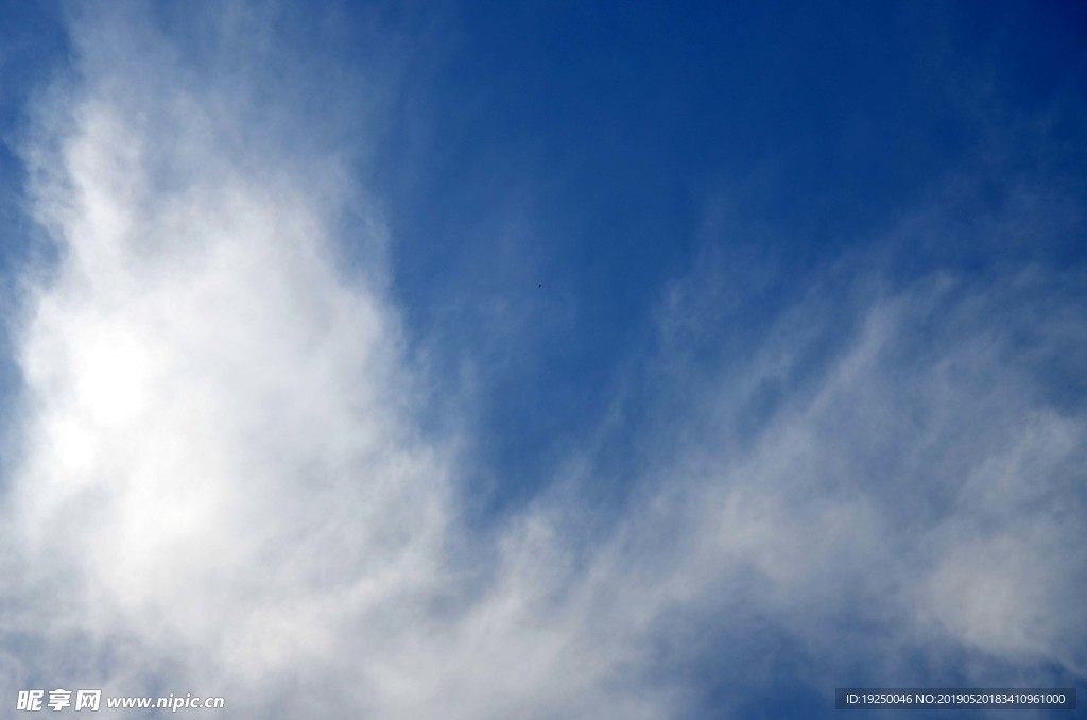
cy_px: 360
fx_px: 3164
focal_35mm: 105
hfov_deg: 19.5
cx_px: 544
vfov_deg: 13.0
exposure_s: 1/400
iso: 100
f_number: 10
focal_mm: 70
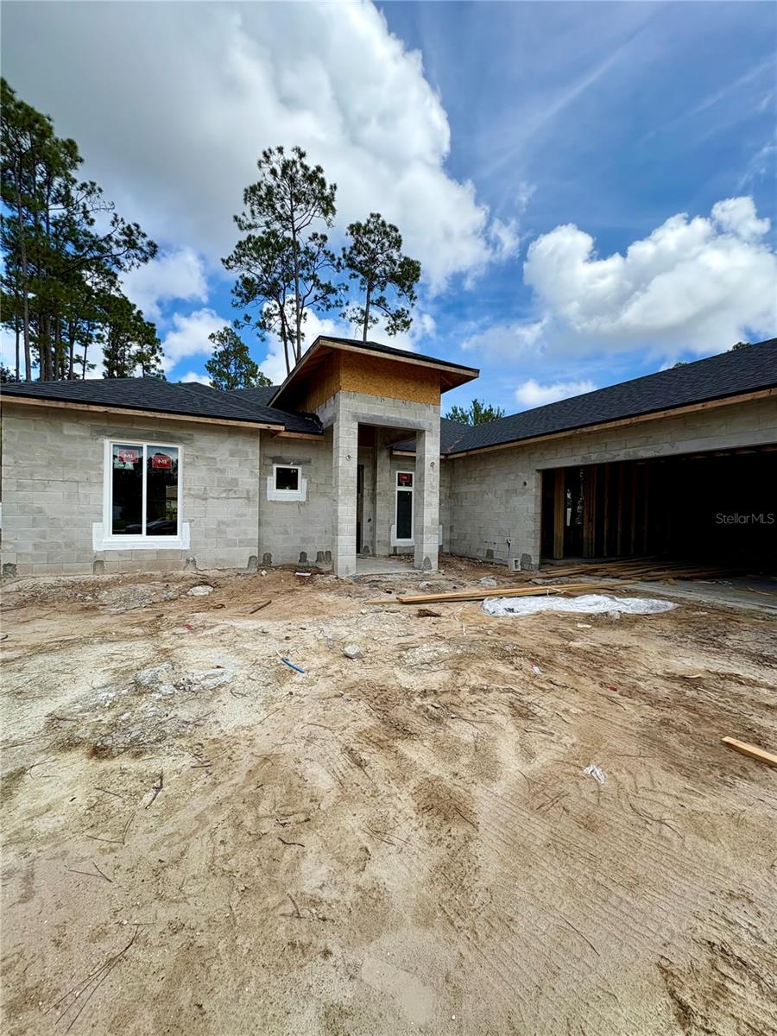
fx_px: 419
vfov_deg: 102.1
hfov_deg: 85.7
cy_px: 518
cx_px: 388
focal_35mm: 14
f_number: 2.2
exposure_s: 1/1395
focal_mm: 2.22
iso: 50
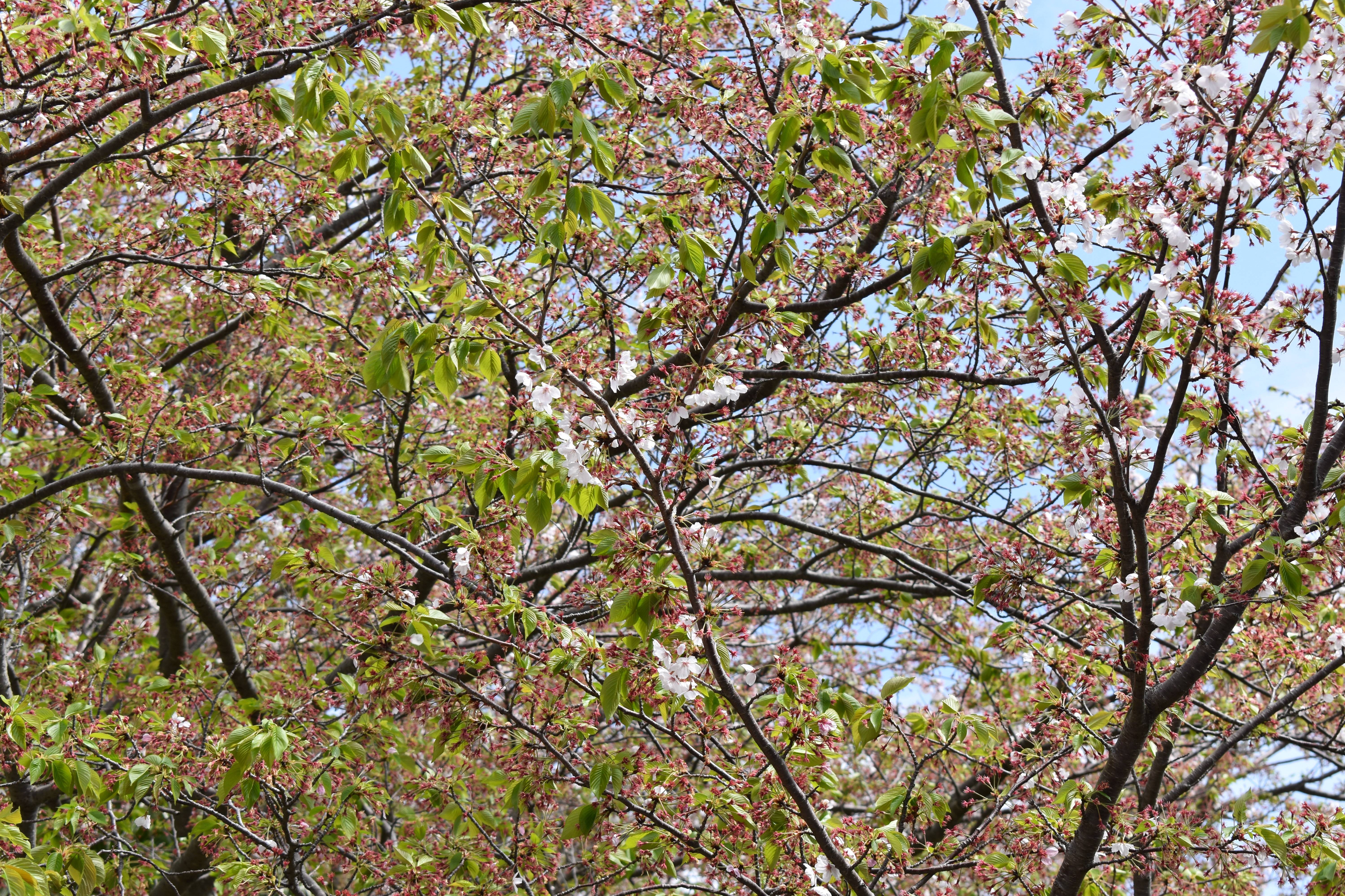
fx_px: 3082
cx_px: 672
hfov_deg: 24.6
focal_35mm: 82
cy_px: 448
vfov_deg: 16.6
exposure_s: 1/250
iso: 160
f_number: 8
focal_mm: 55
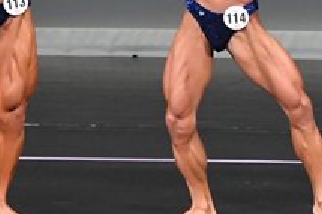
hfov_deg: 2.6
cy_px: -45
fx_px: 6980
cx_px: 420
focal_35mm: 781
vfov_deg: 1.8
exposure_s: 1/400
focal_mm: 145
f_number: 5.6
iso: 5000
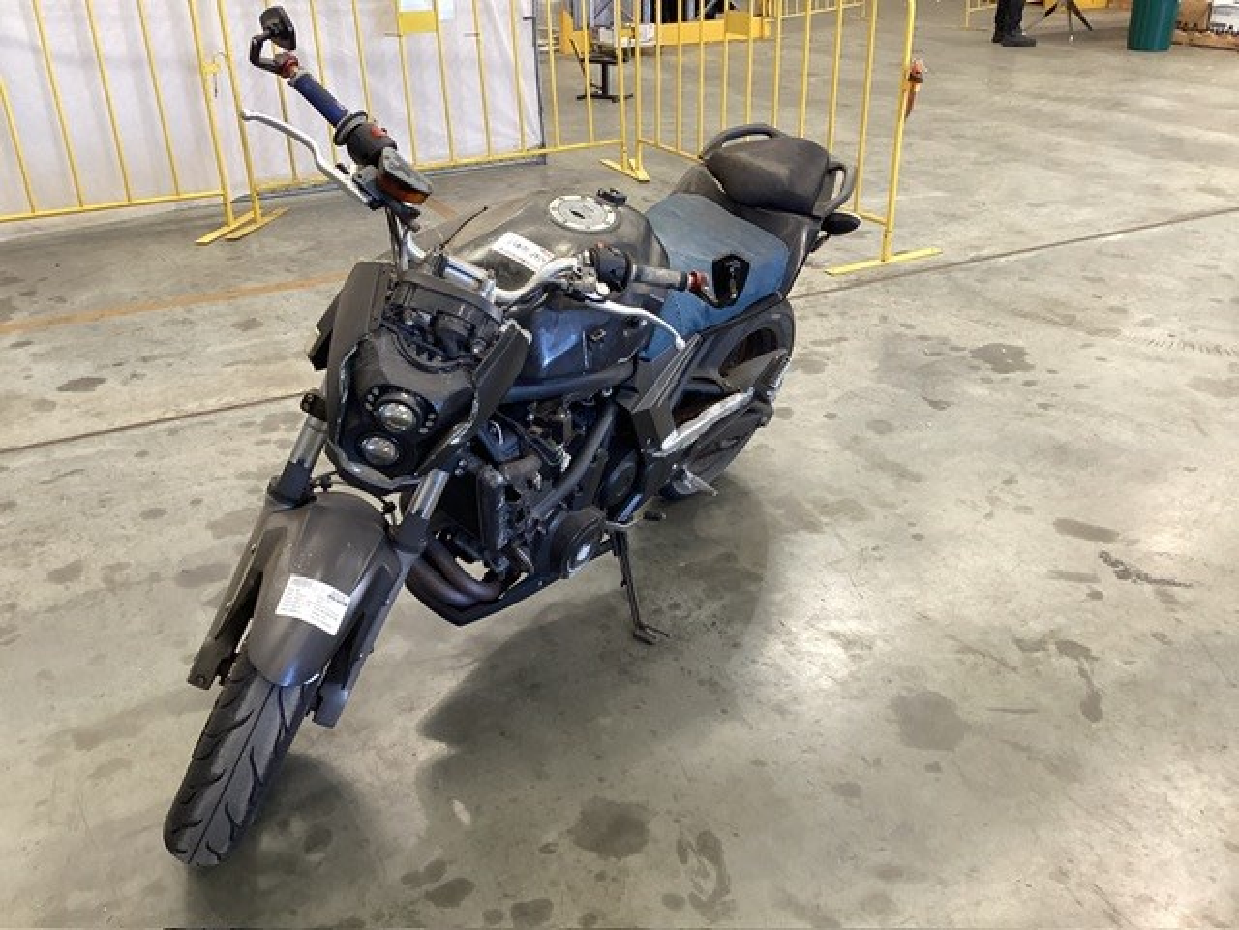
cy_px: 465
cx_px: 620
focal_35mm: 31
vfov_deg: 45.4
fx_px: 1110
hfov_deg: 58.4
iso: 125
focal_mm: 3.3
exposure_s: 1/50
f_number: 2.4
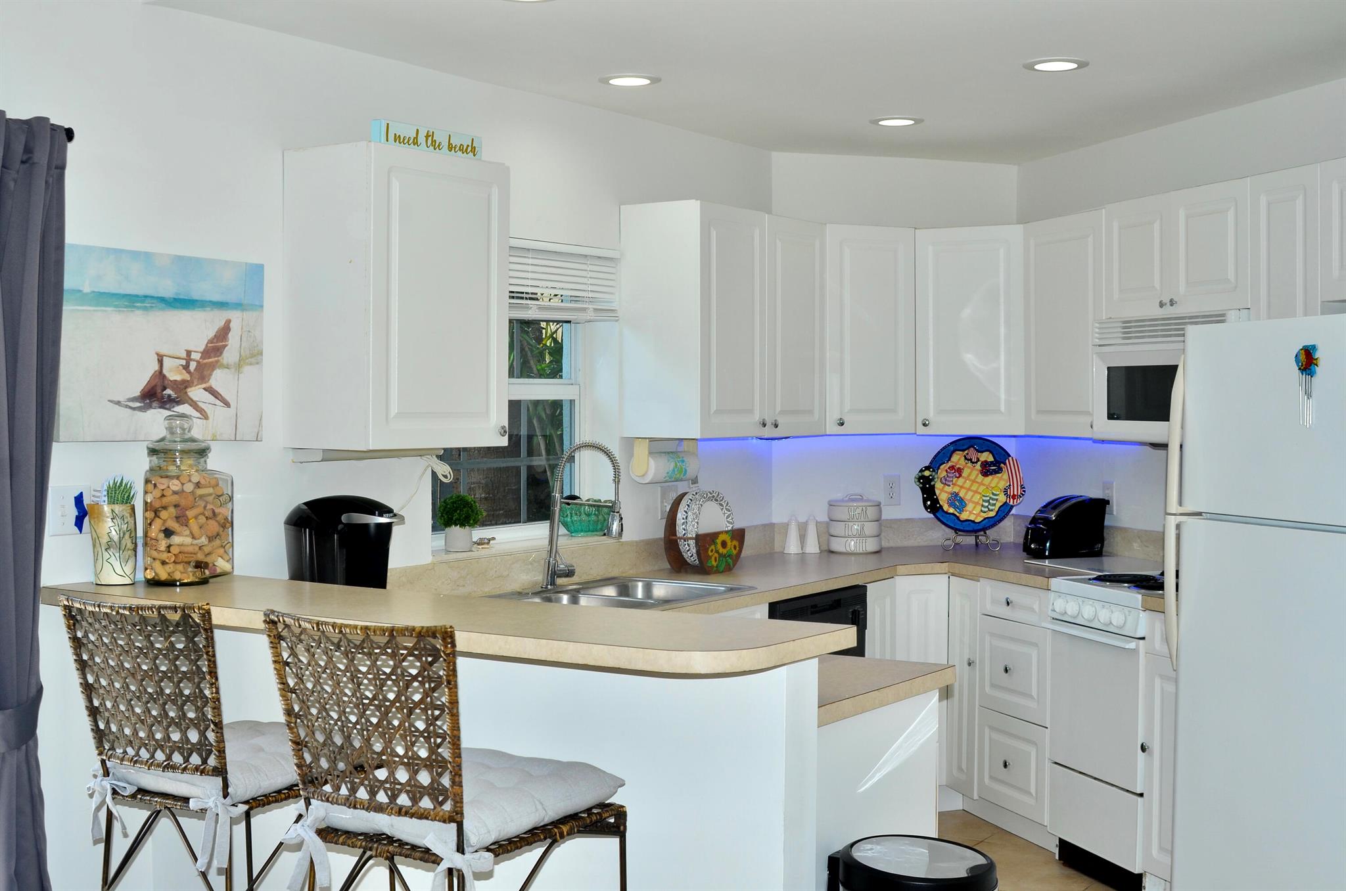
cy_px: 446
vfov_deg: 31.7
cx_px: 673
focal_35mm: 42
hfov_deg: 46.5
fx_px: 1567
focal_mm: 28
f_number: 7.1
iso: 250
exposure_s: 1/100
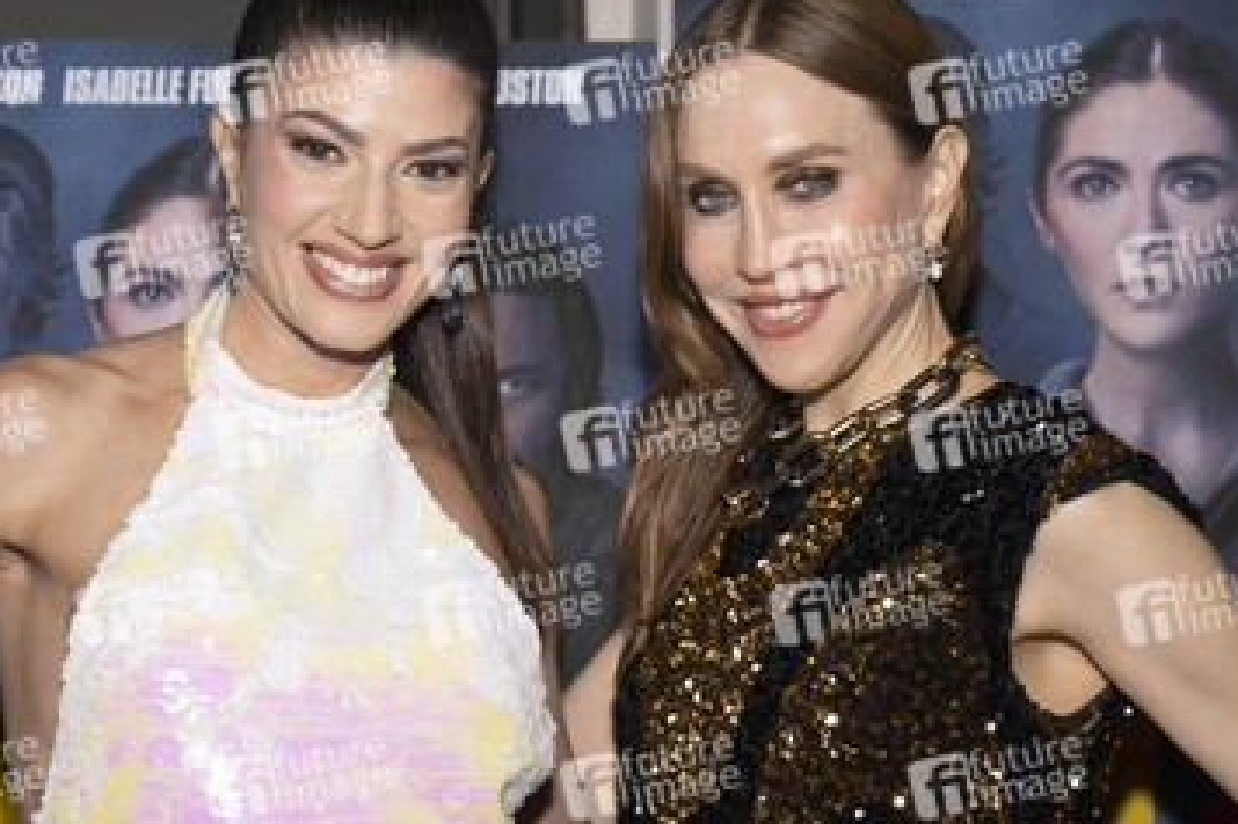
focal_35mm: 81
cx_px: 558
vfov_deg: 16.8
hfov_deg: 25.1
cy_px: 344
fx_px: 2784
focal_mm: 64
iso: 800
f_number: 5.6
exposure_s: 1/200
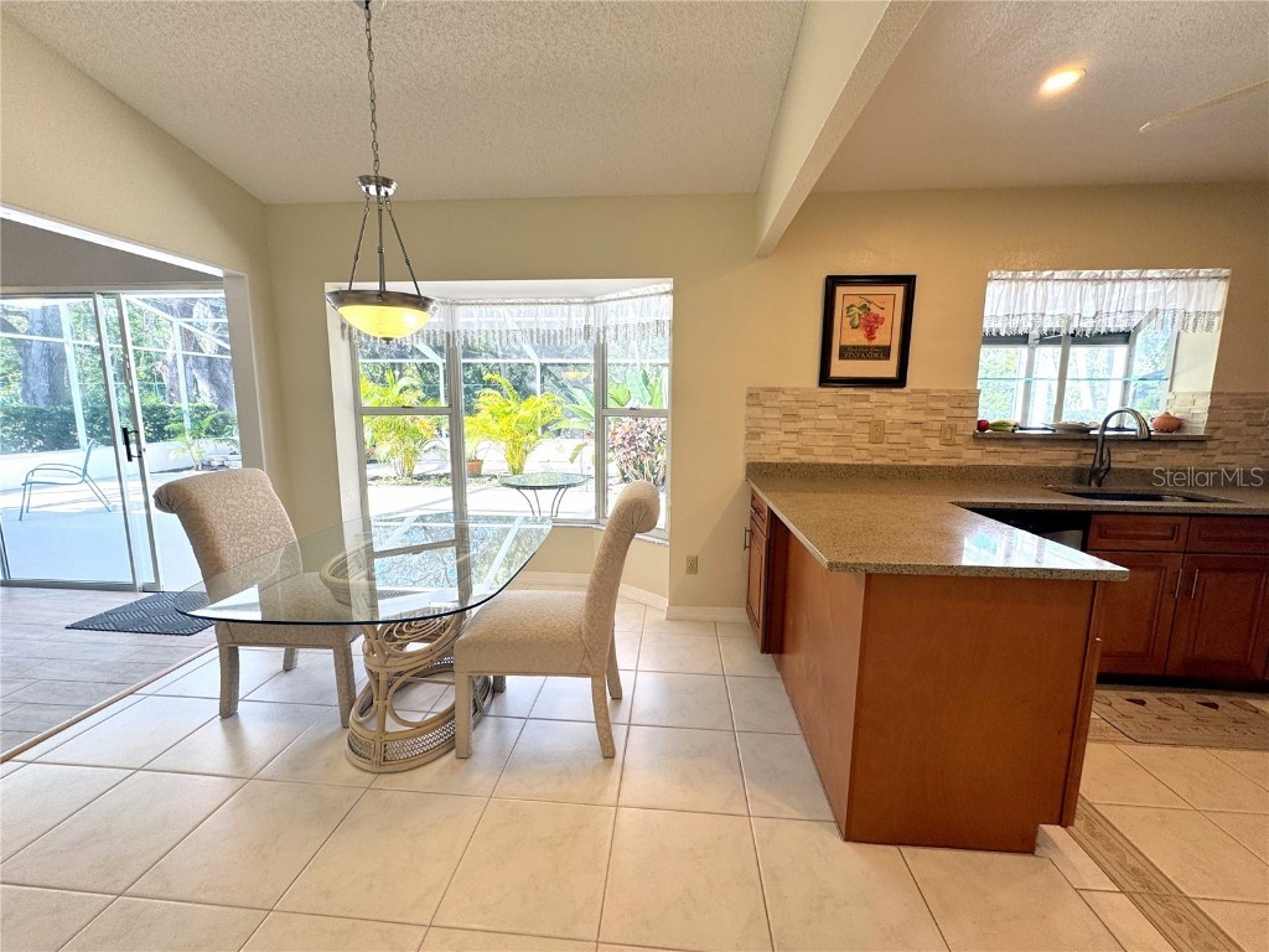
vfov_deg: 85.7
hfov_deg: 102.1
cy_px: 476
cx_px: 634
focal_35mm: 14
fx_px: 513
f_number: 2.2
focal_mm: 2.22
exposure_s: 1/120
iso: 50
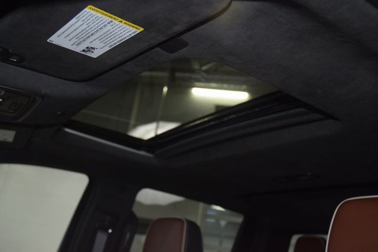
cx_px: 189
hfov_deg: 51.3
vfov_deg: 35.5
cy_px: 126
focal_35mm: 38
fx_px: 394
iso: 1400
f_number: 3.8
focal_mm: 25
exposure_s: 1/80
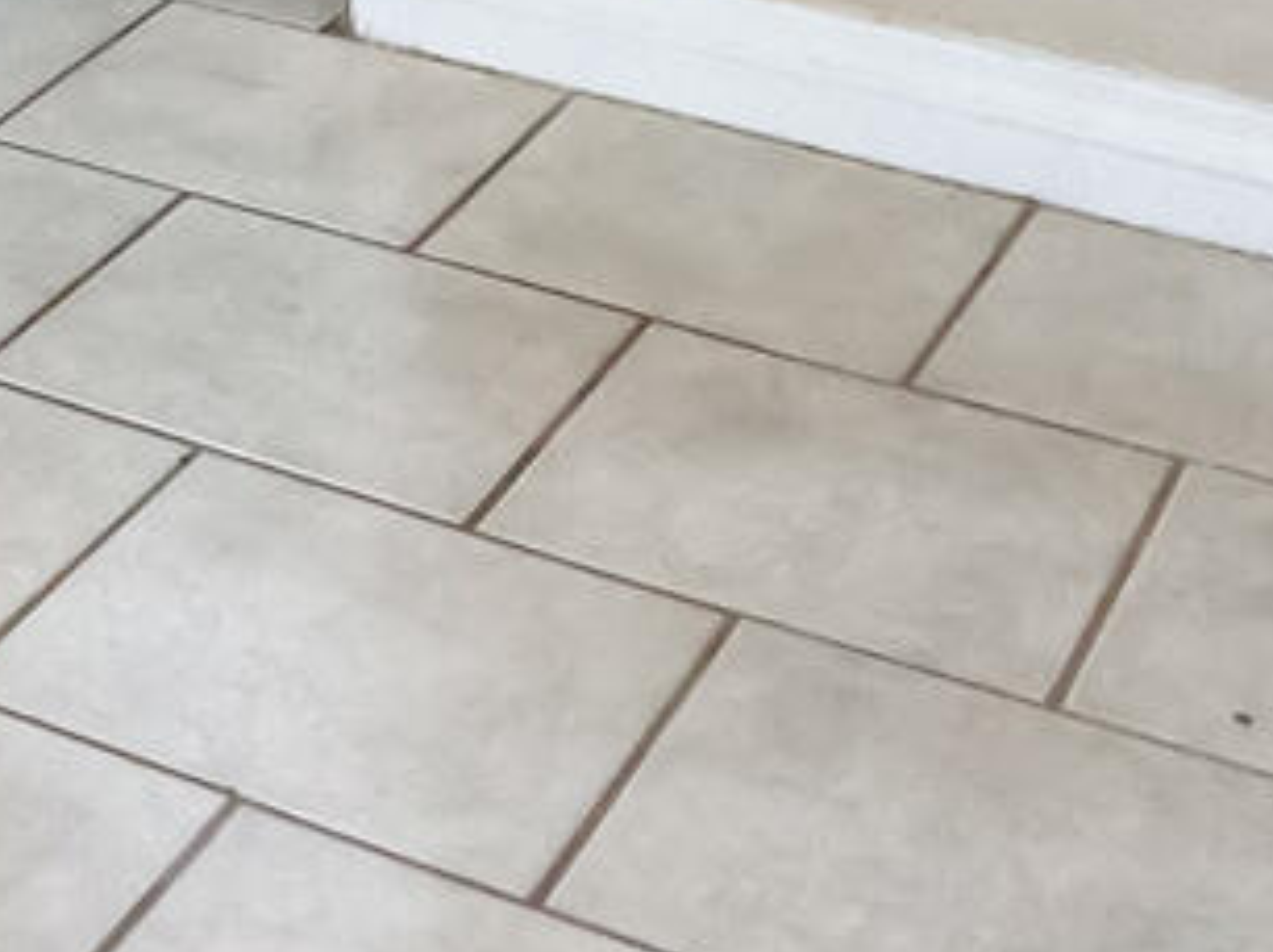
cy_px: -1549
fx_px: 3785
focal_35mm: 103
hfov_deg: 17.5
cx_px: -524
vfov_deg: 11.2
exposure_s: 1/60
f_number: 2.8
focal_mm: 16
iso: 6400
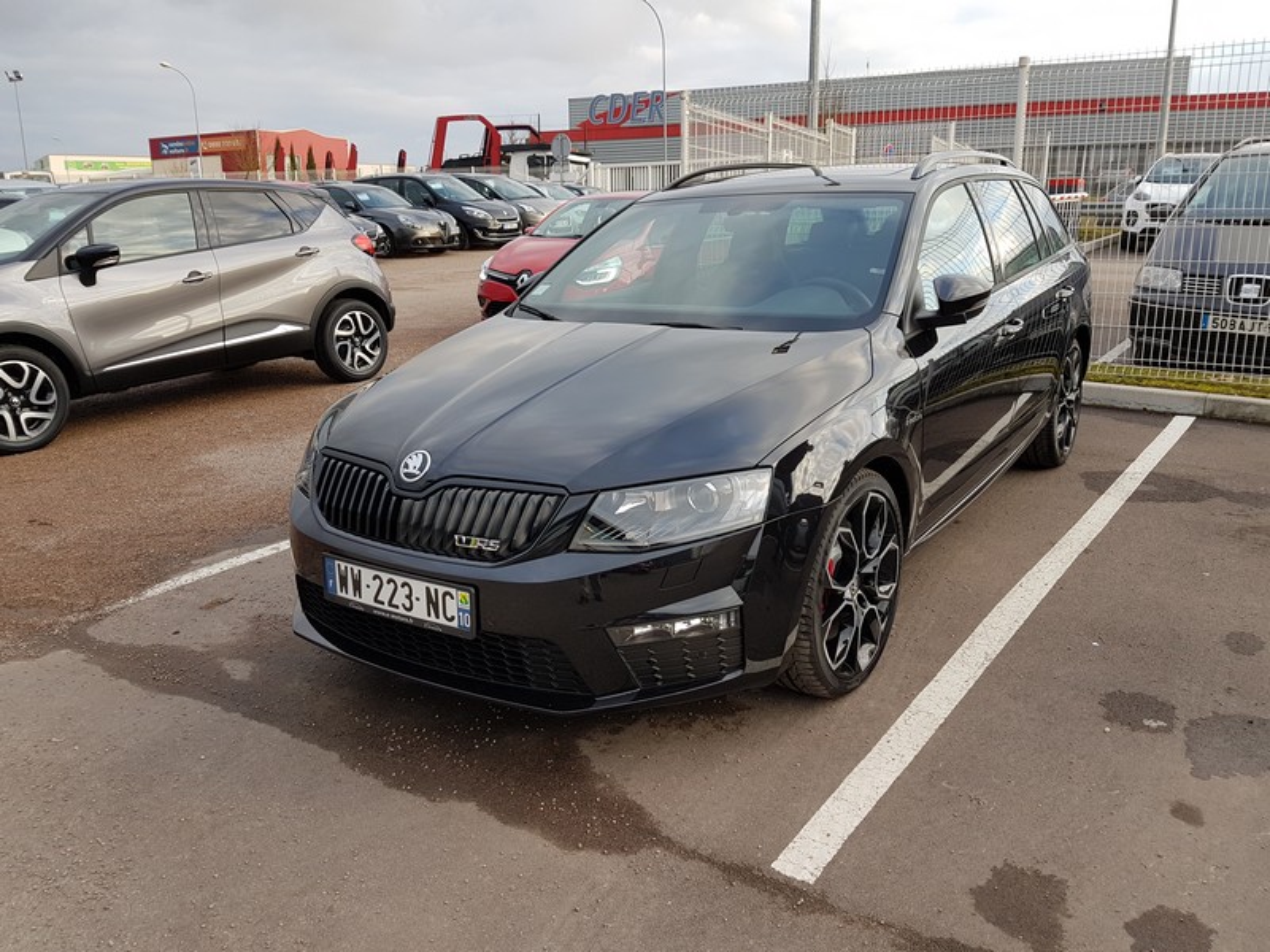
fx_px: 954
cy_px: 476
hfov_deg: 67.3
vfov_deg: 53.1
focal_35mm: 26
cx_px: 635
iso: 40
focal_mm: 4.2
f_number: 1.7
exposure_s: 1/207
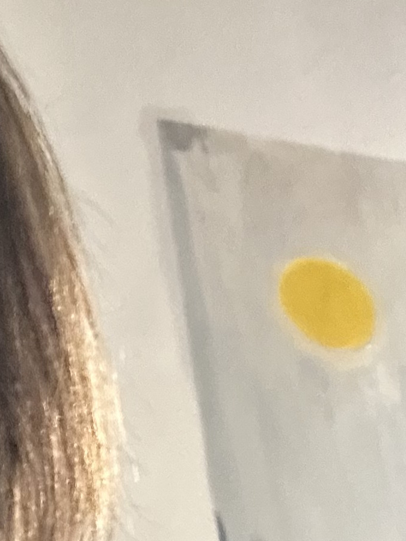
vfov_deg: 17.2
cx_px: -185
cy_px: 820
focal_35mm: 103
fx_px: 1610
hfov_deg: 13.6
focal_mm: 2.69
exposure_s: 1/15
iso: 800
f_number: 1.9
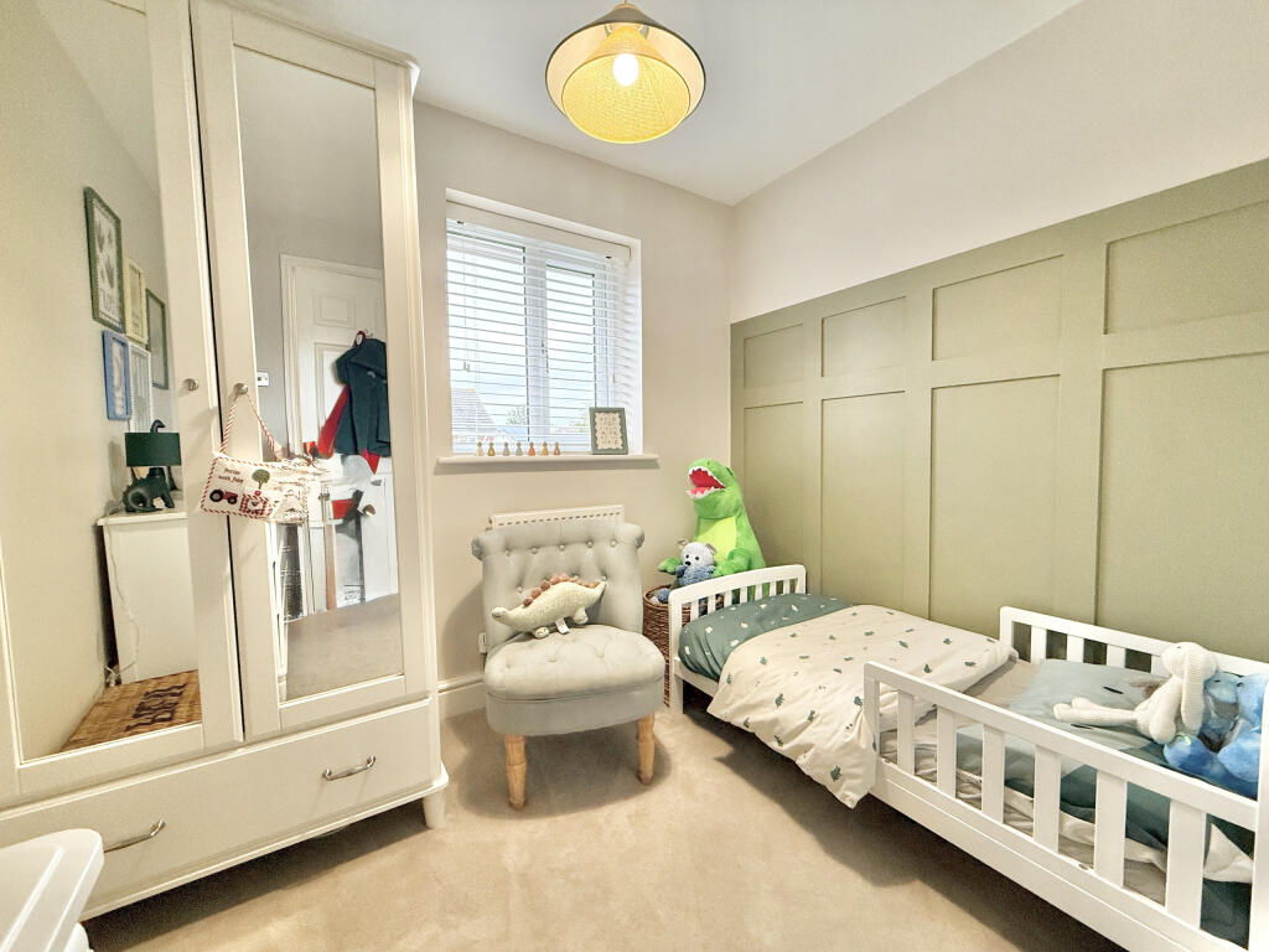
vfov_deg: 85.7
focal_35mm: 14
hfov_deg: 102.1
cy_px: 476
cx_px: 634
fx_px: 513
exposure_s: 1/100
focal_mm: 2.22
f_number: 2.2
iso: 320
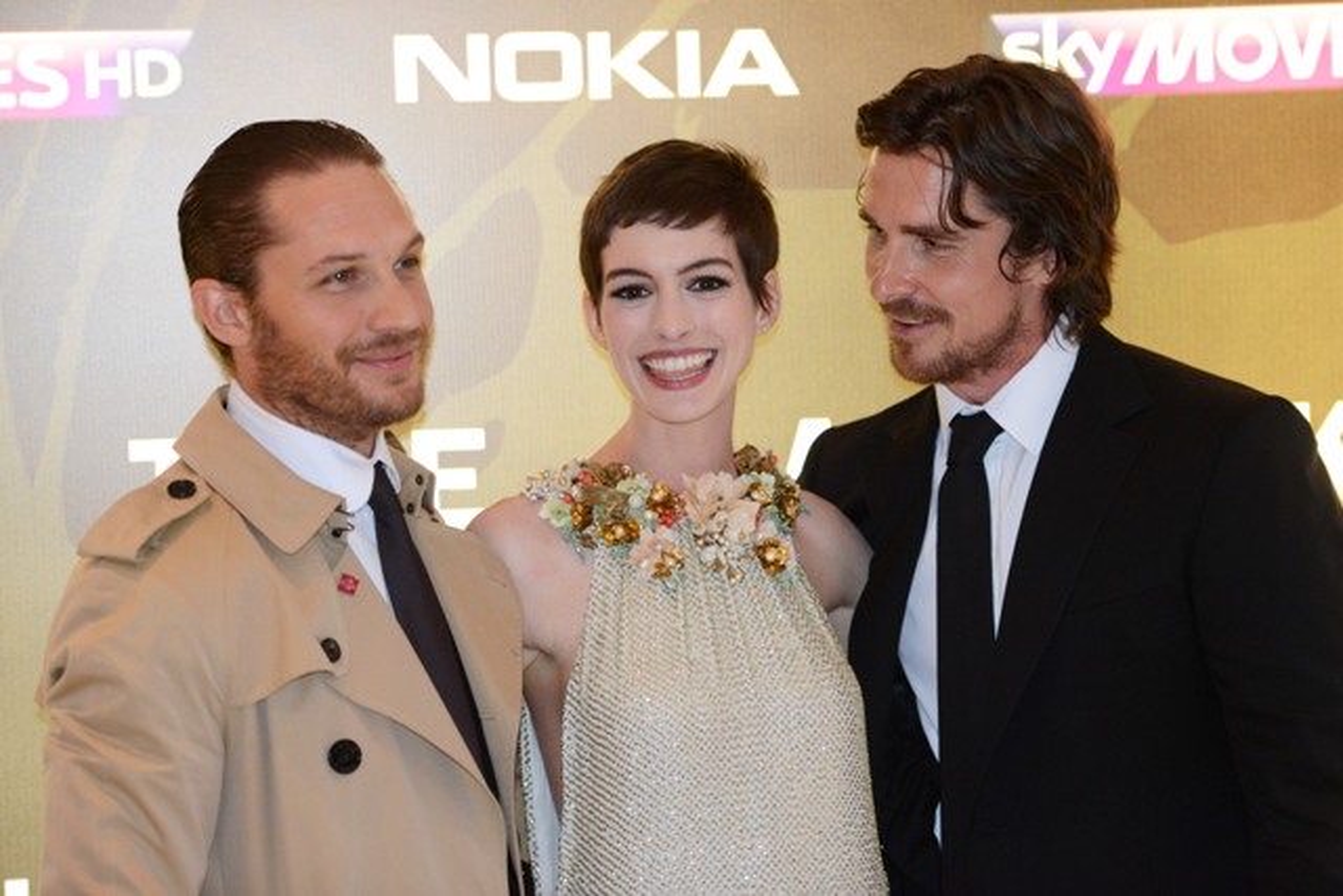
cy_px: 448
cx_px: 672
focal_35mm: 112
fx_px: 4179
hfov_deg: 18.3
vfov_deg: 12.2
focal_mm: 112
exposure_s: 1/160
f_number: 2.8
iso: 2500
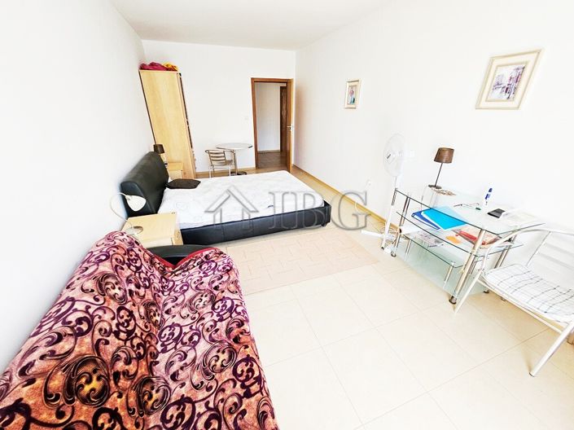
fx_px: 215
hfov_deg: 106.2
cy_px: 215
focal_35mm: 13
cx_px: 287
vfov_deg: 89.9
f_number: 2.2
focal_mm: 1.7
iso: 50
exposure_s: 1/50
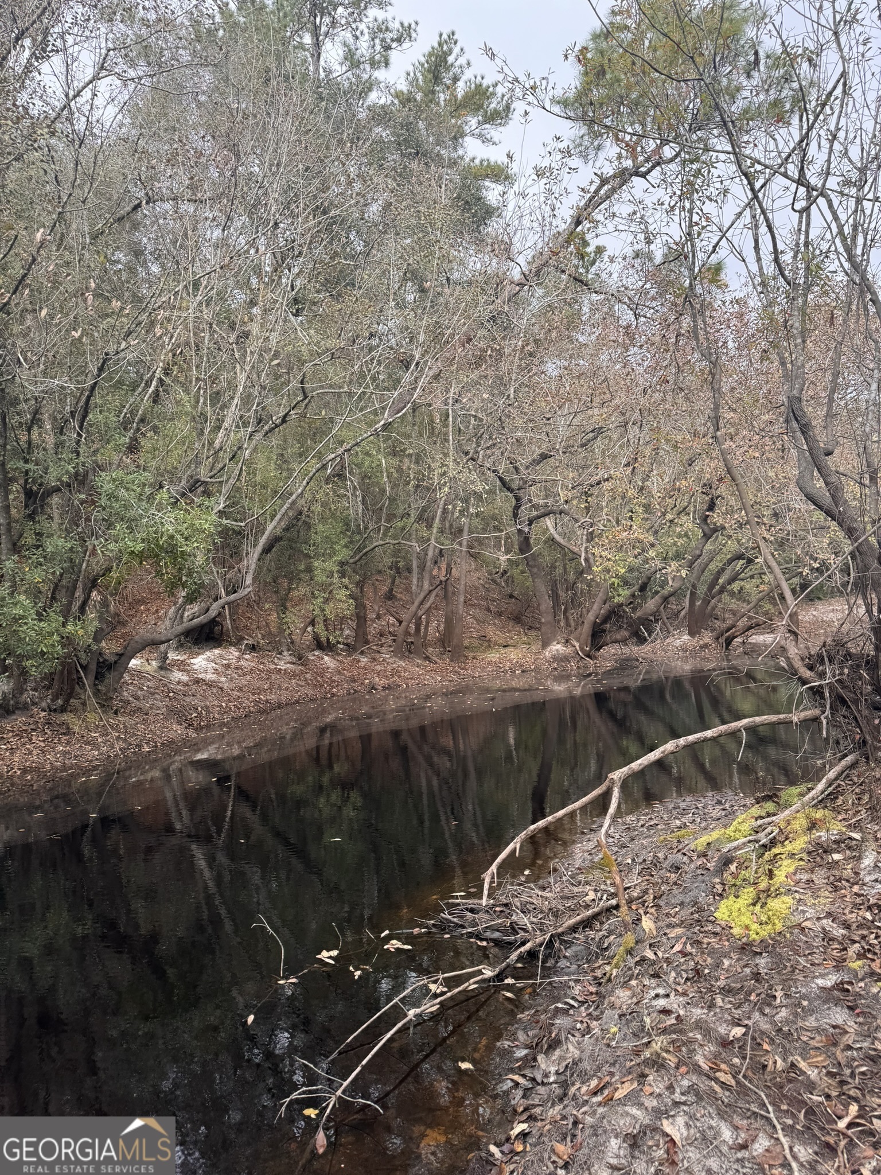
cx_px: 440
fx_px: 814
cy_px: 588
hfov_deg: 56.8
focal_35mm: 24
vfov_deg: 71.6
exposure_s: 1/900
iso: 80
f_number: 1.78
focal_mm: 6.76
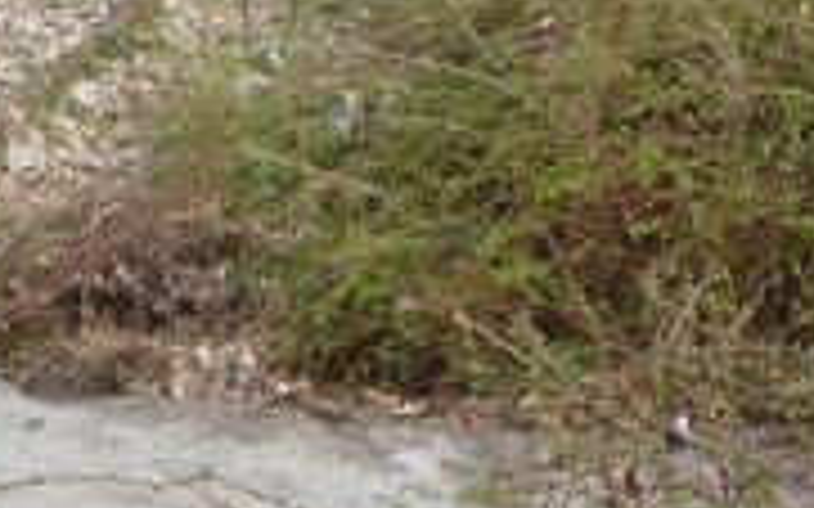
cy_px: 40
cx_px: 297
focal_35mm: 90
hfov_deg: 23.0
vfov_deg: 14.3
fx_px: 1996
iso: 100
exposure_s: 1/250
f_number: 4
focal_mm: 5.2
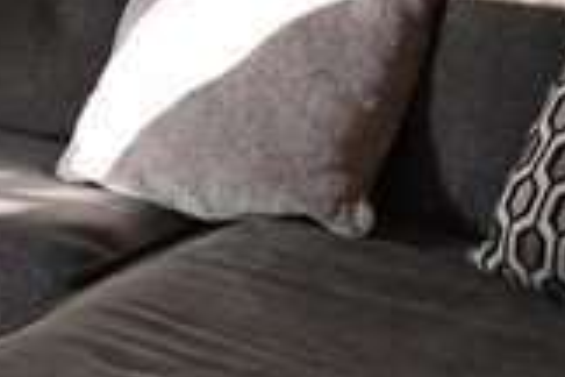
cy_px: 229
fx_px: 2385
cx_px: -809
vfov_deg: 9.0
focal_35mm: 152
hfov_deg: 11.2
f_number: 4
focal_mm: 24
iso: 1000
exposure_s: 1/125
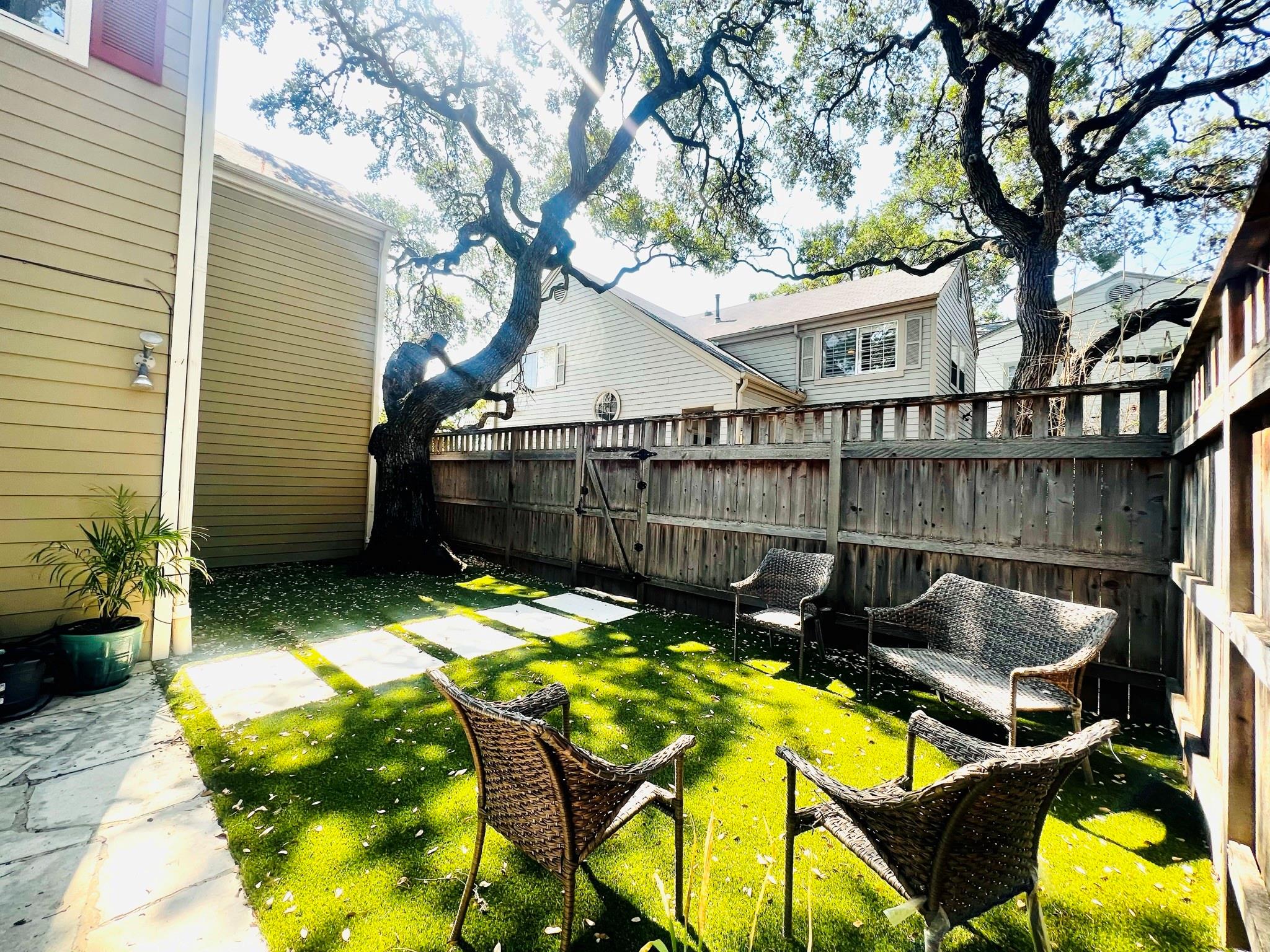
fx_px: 477
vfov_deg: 89.9
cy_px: 476
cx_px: 635
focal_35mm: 13
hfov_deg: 106.2
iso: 32
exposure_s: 1/274
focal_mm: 1.57
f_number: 1.8
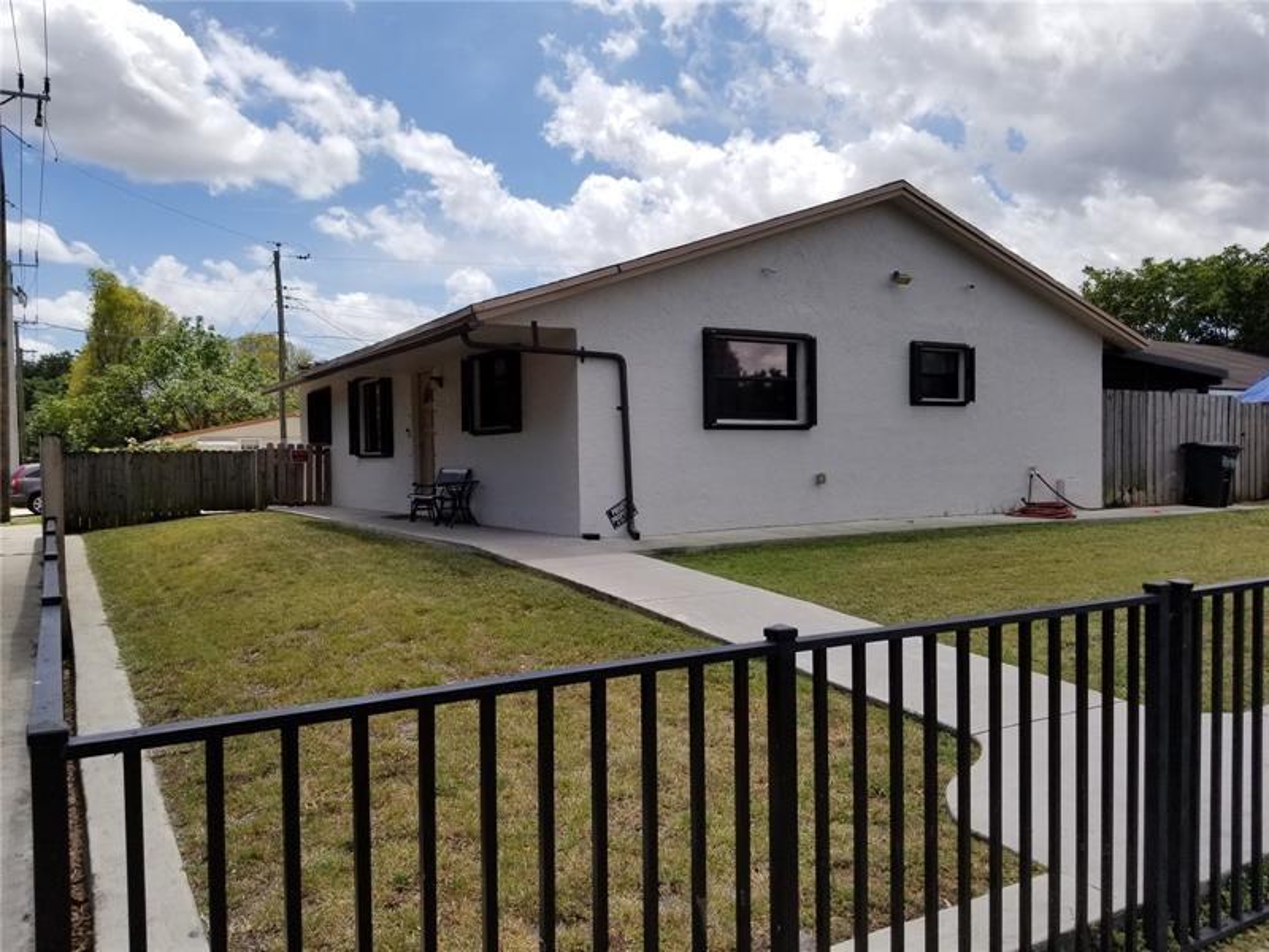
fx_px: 953
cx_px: 634
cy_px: 476
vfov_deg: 53.1
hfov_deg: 67.3
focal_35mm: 26
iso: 50
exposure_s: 1/3552
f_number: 1.7
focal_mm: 4.3
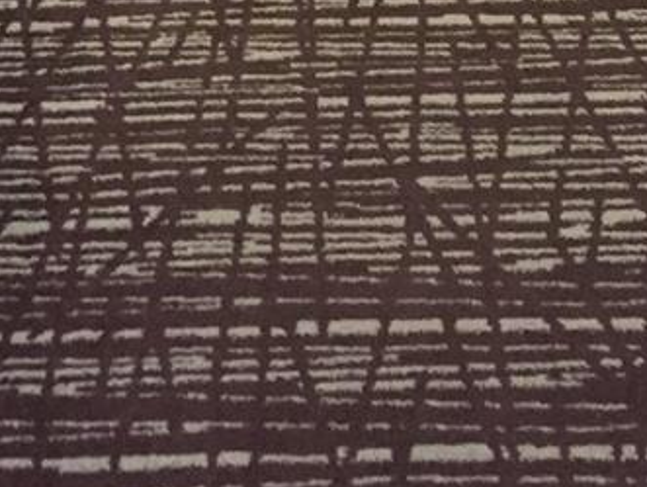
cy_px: -587
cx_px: 426
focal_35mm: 105
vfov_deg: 12.0
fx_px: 1965
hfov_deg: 18.7
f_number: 2.2
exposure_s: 1/20
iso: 250
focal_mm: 4.15
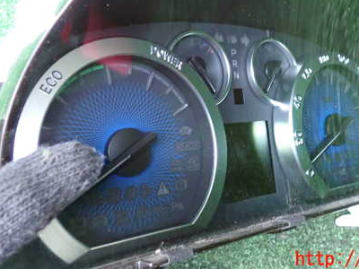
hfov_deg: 41.7
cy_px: 69
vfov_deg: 31.6
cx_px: 229
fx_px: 467
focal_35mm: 45
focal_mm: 5.4
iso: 800
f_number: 2.3
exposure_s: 1/30
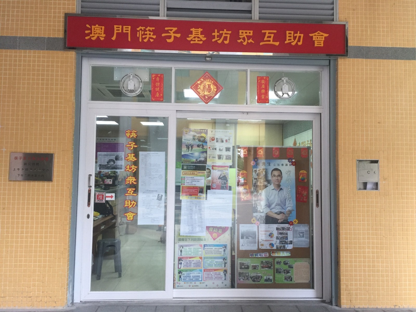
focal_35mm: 29
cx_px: 208
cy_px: 156
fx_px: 349
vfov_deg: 48.2
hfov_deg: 61.7
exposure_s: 1/33
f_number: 2.2
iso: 64
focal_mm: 4.15
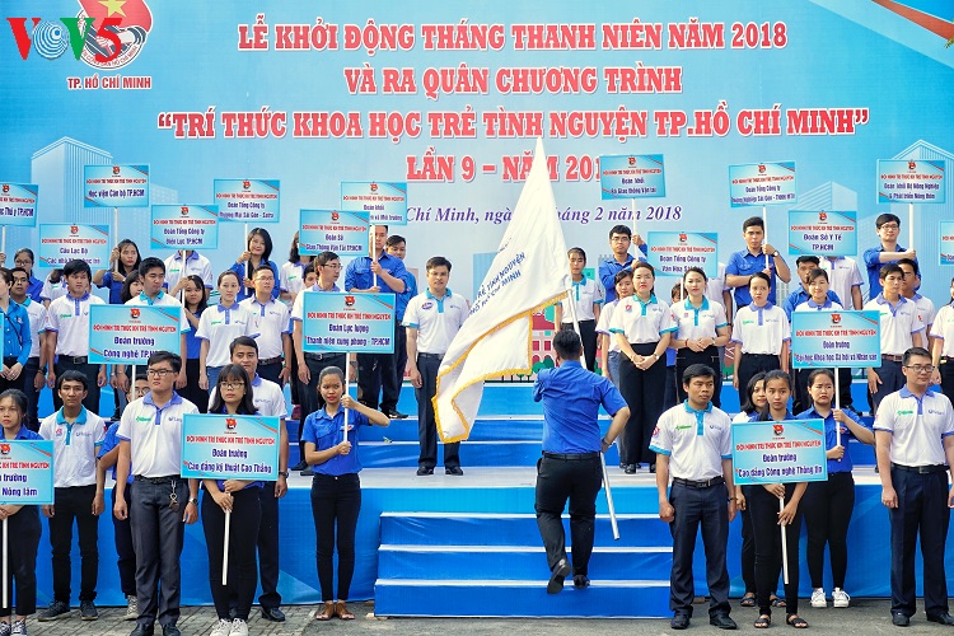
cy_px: 318
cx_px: 477
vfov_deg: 21.6
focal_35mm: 63
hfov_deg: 31.9
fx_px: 1669
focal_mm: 42
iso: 400
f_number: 8
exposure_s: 1/200
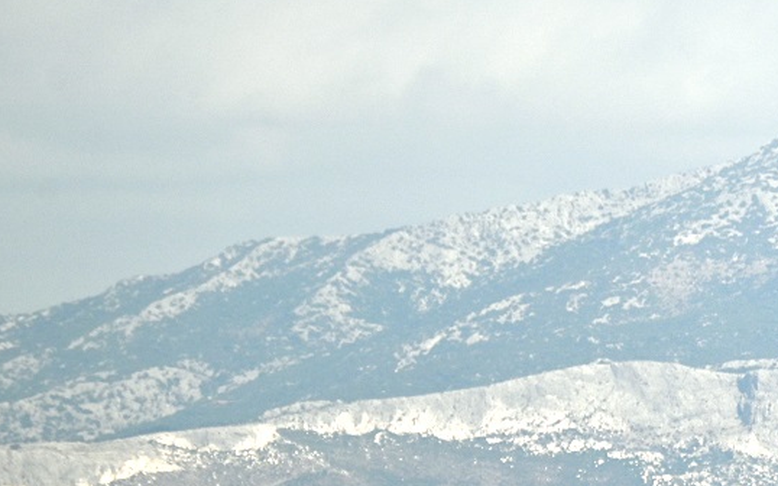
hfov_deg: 2.5
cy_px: 218
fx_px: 18082
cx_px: 979
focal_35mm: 853
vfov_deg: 1.5
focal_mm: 300
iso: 125
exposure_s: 1/1000
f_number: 5.6
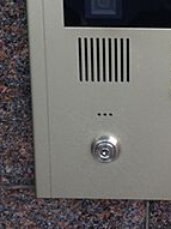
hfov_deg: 17.6
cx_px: 145
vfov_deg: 22.7
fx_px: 547
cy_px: 0
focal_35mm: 83
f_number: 2.4
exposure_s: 1/60
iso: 64
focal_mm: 4.12
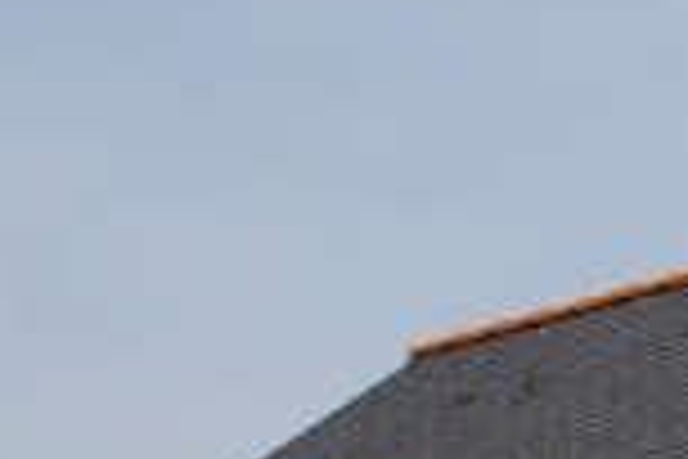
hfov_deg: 8.3
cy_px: 1116
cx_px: 1547
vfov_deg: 5.7
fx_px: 4402
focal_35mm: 230
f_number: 11
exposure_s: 1/250
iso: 200
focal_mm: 23
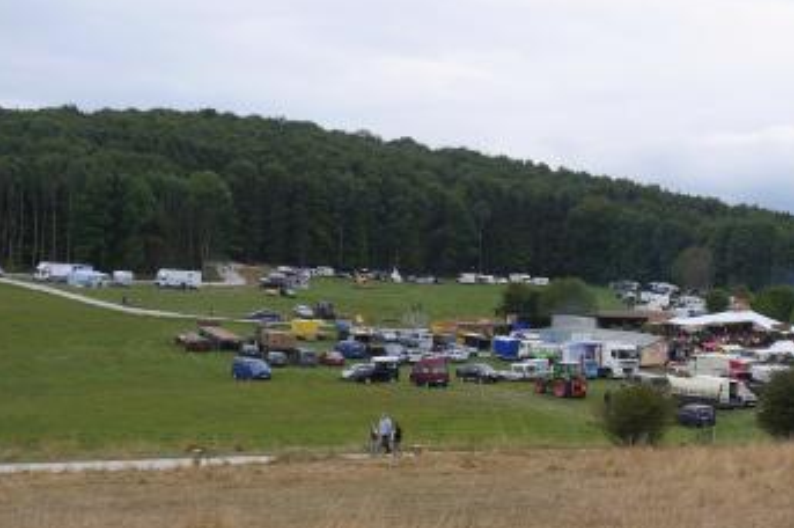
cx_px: 632
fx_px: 1124
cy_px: 324
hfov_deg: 37.6
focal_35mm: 51
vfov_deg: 26.4
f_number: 4.5
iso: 200
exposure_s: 1/160
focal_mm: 14
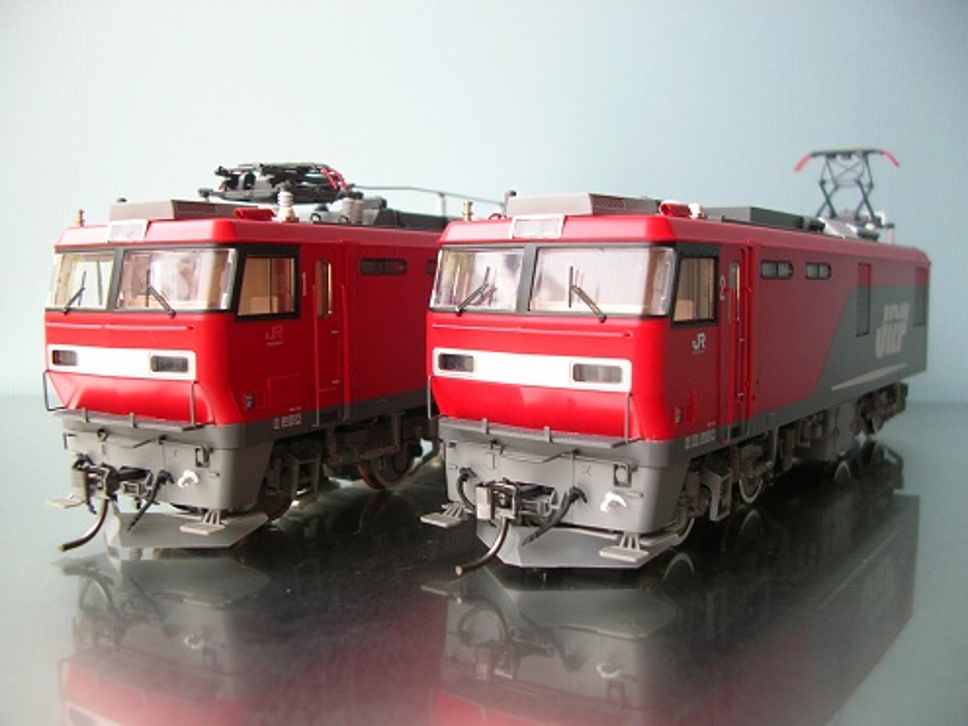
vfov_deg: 40.7
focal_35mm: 35
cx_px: 484
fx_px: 979
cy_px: 363
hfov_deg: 52.6
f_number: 2.8
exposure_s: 1/60.1
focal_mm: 5.8
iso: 50
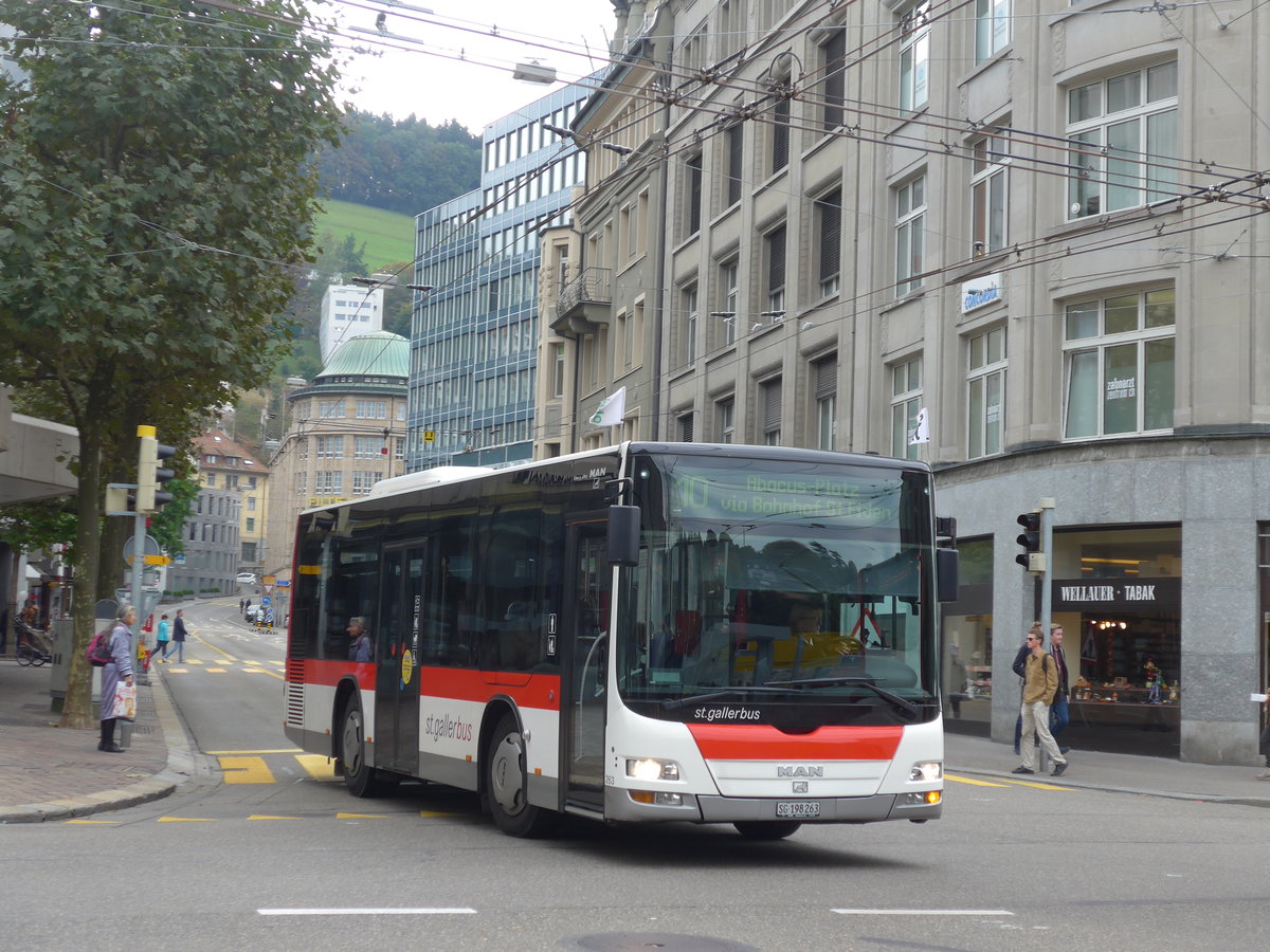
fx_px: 2165
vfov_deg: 24.8
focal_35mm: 59
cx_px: 635
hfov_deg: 32.7
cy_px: 476
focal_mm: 12
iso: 80
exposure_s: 1/200
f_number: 3.5
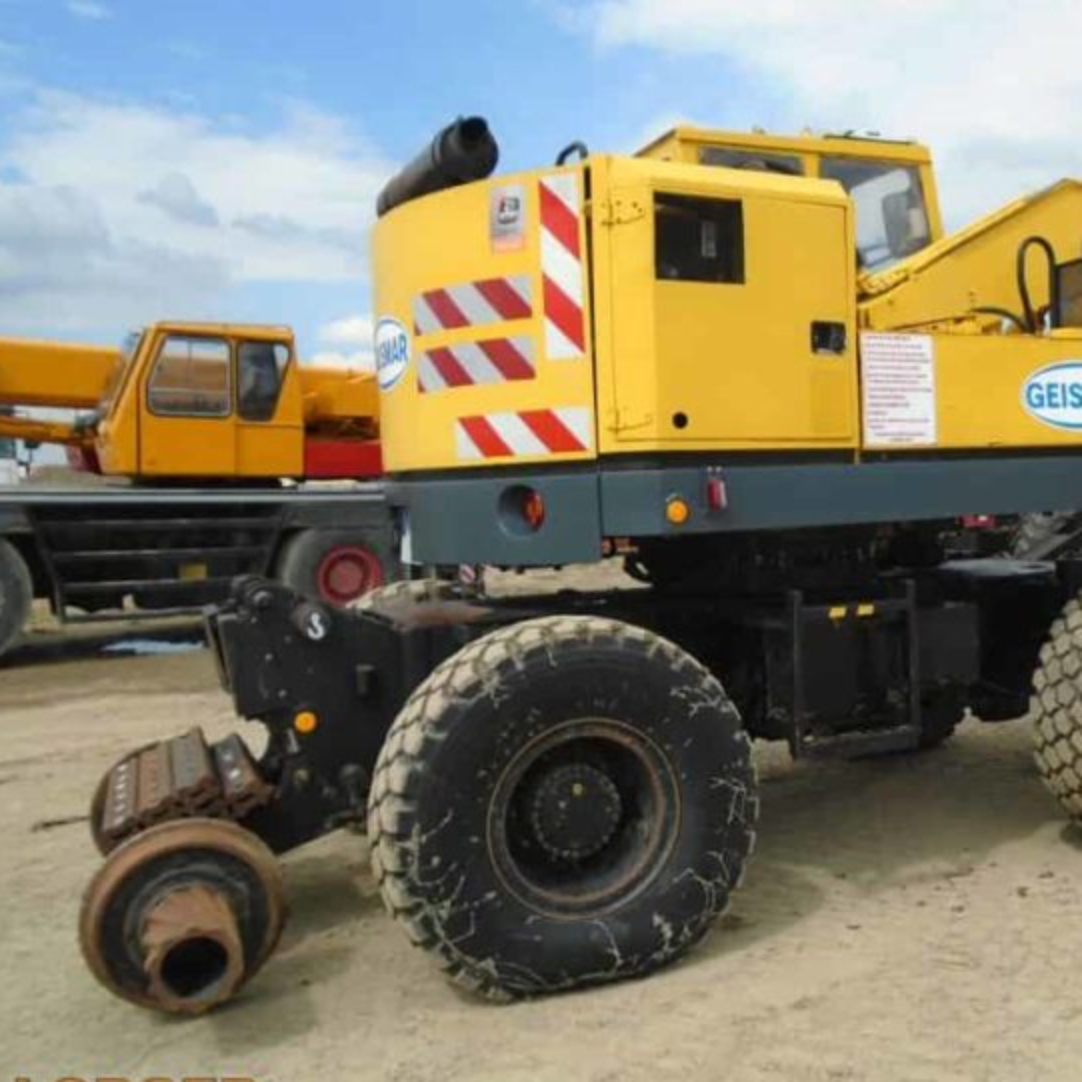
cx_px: 794
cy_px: 536
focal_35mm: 34
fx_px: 1202
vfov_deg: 48.4
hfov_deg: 46.9
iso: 100
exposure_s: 1/160
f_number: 8
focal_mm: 4.6
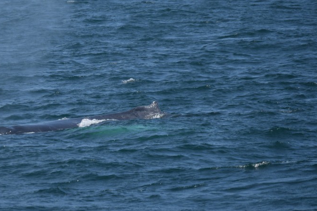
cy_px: 95
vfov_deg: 3.2
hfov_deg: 4.9
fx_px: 3732
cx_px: 70
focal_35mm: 424
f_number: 5.6
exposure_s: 1/1600
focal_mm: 175
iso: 200
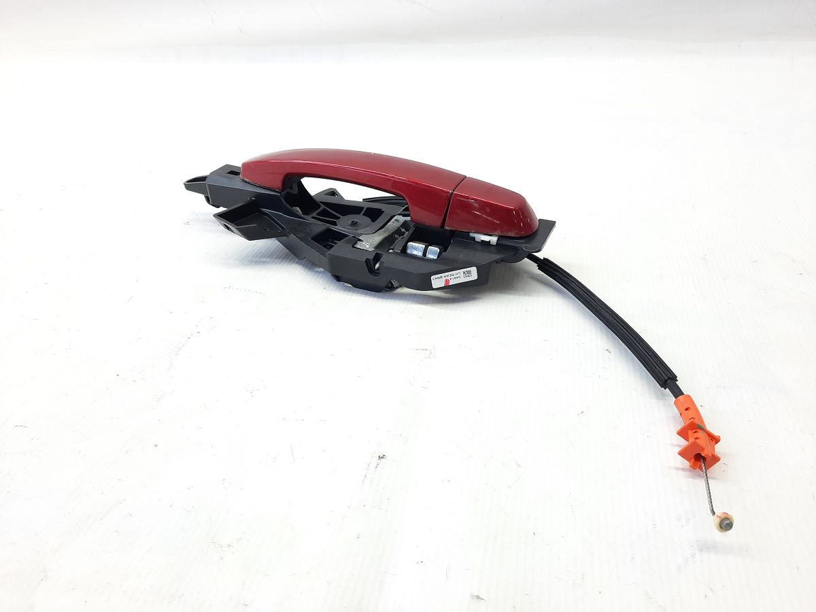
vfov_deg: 54.9
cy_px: 306
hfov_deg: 69.4
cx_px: 408
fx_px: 589
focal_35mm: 25
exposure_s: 1/50
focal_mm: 4.6
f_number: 2
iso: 100
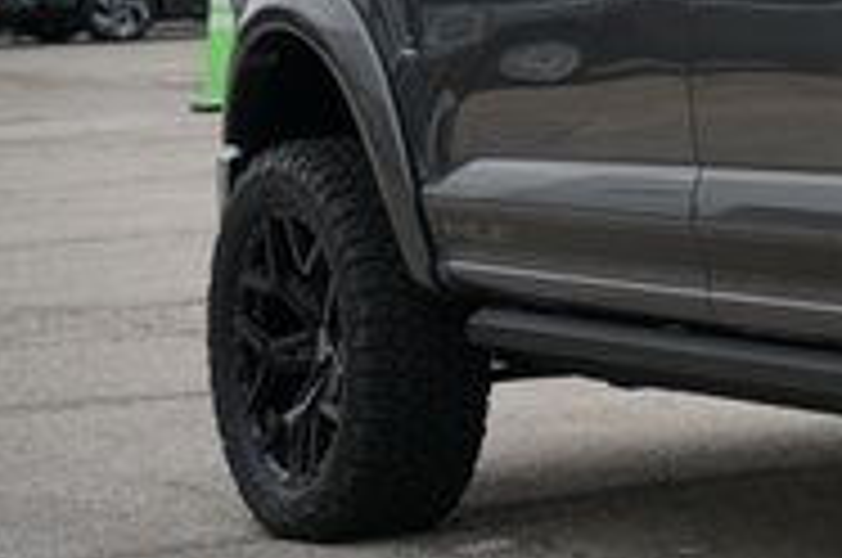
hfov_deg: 9.9
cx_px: 1436
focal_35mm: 199
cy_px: 43
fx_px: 4646
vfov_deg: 6.9
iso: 400
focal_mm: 58
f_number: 4
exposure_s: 1/160
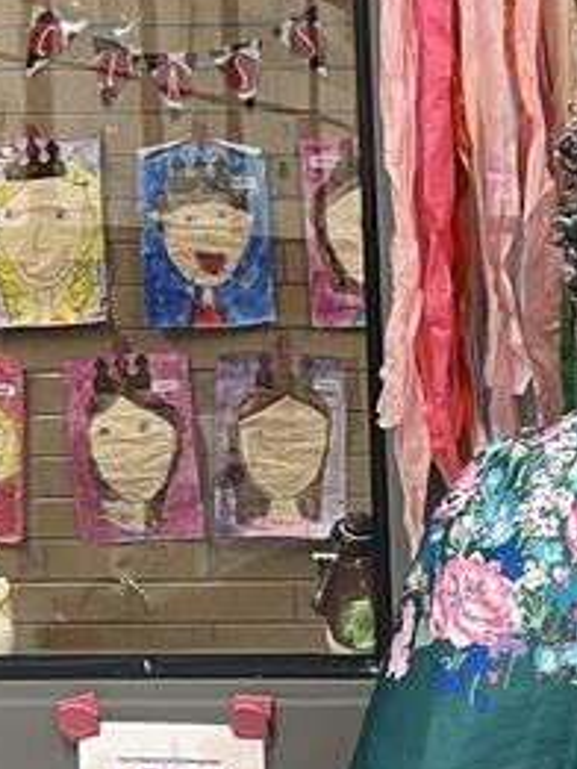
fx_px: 2265
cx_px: 921
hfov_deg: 13.5
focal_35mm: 102
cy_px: 501
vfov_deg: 19.2
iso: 125
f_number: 1.5
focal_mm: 5.7
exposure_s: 1/65
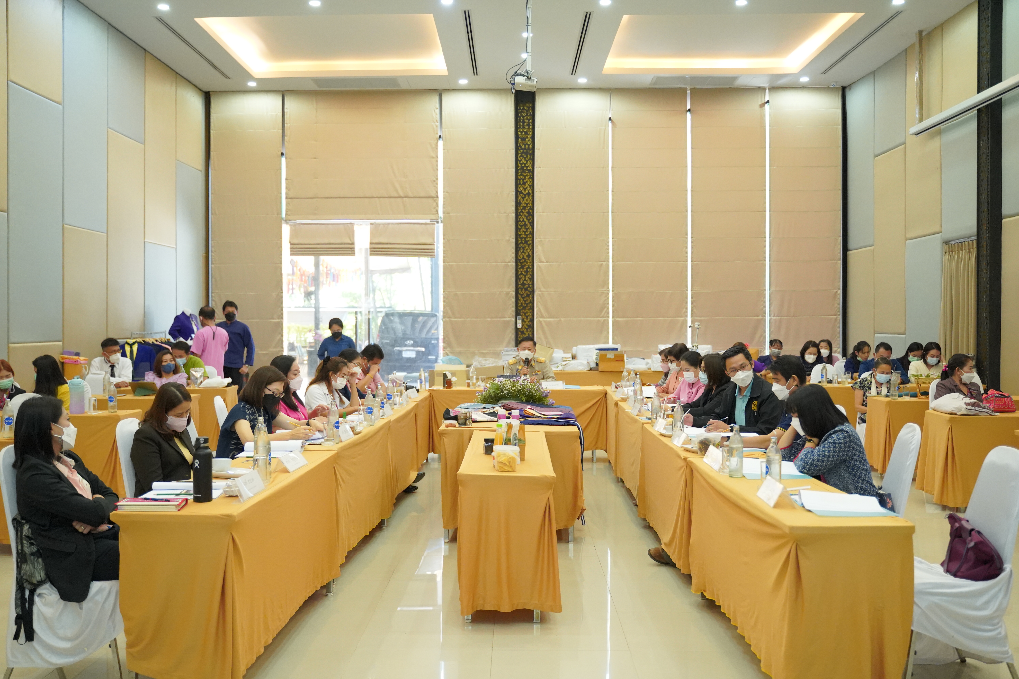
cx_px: 510
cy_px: 340
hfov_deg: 53.1
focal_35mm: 36
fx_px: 1019
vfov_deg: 36.9
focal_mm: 36
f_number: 2.8
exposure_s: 1/160
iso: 6400
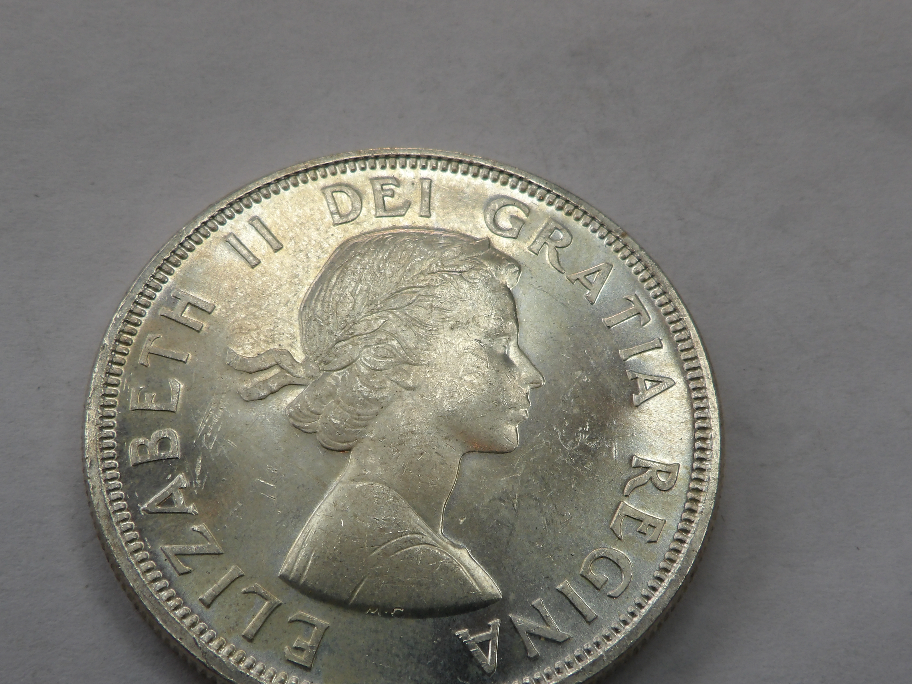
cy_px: 430
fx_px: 1396
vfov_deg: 27.4
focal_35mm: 53
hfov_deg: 36.2
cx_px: 448
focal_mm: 7.6
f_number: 4.9
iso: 100
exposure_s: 1/101
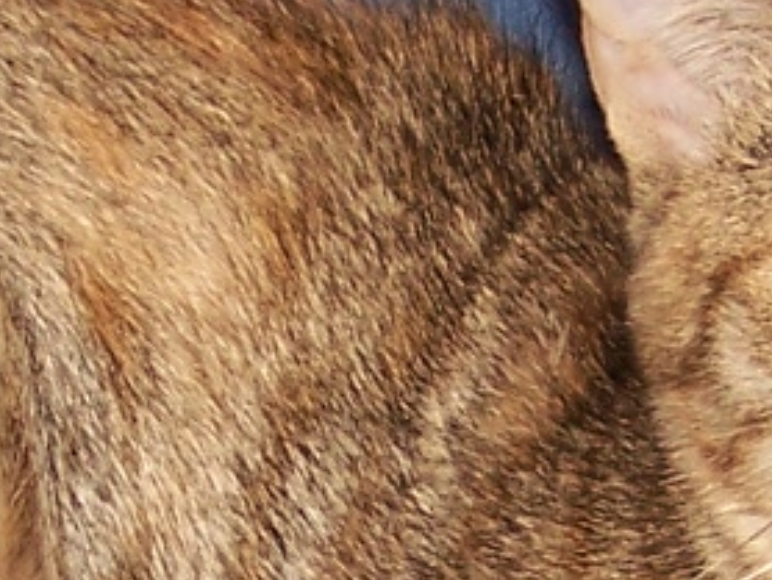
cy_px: 702
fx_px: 4732
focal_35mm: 212
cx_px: 444
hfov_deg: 9.3
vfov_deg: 7.0
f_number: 2.8
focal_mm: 6.3
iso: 80
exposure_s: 1/60
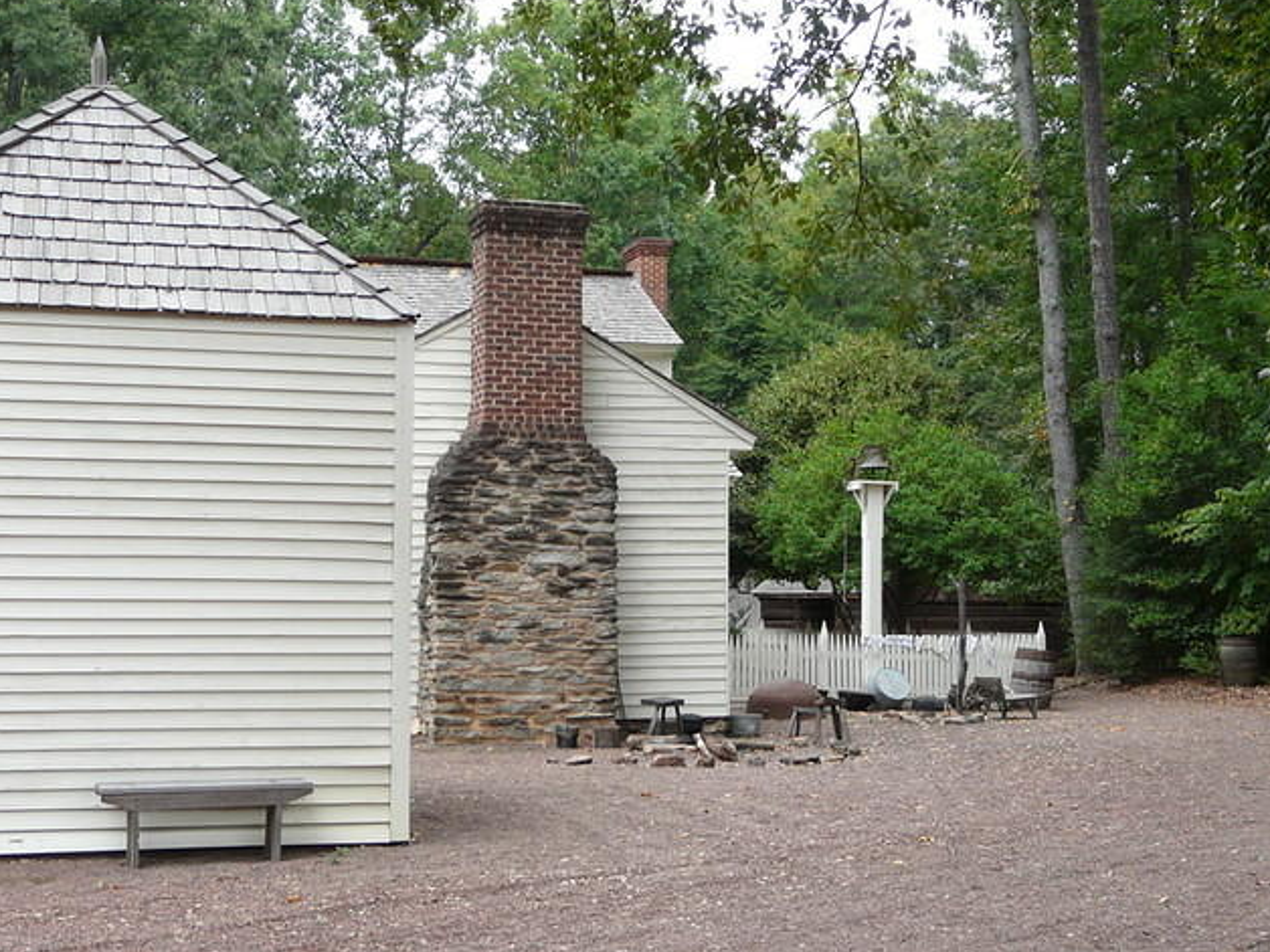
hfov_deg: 36.8
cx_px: 641
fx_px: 1908
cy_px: 473
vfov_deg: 28.0
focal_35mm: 52
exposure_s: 1/125
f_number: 4
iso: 100
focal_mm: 6.5
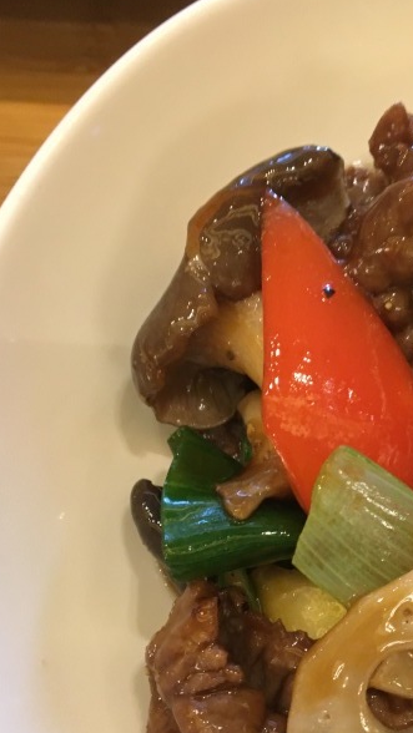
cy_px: 425
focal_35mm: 43
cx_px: 334
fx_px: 837
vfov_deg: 47.2
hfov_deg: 27.2
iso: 200
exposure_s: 1/33
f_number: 2.2
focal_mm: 4.15
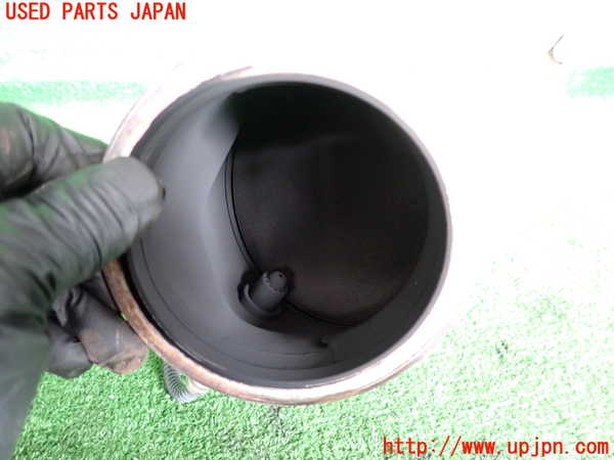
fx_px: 443
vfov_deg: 54.9
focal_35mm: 25
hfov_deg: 69.4
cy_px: 230
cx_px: 307
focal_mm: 4.5
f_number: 2
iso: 640
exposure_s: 1/30
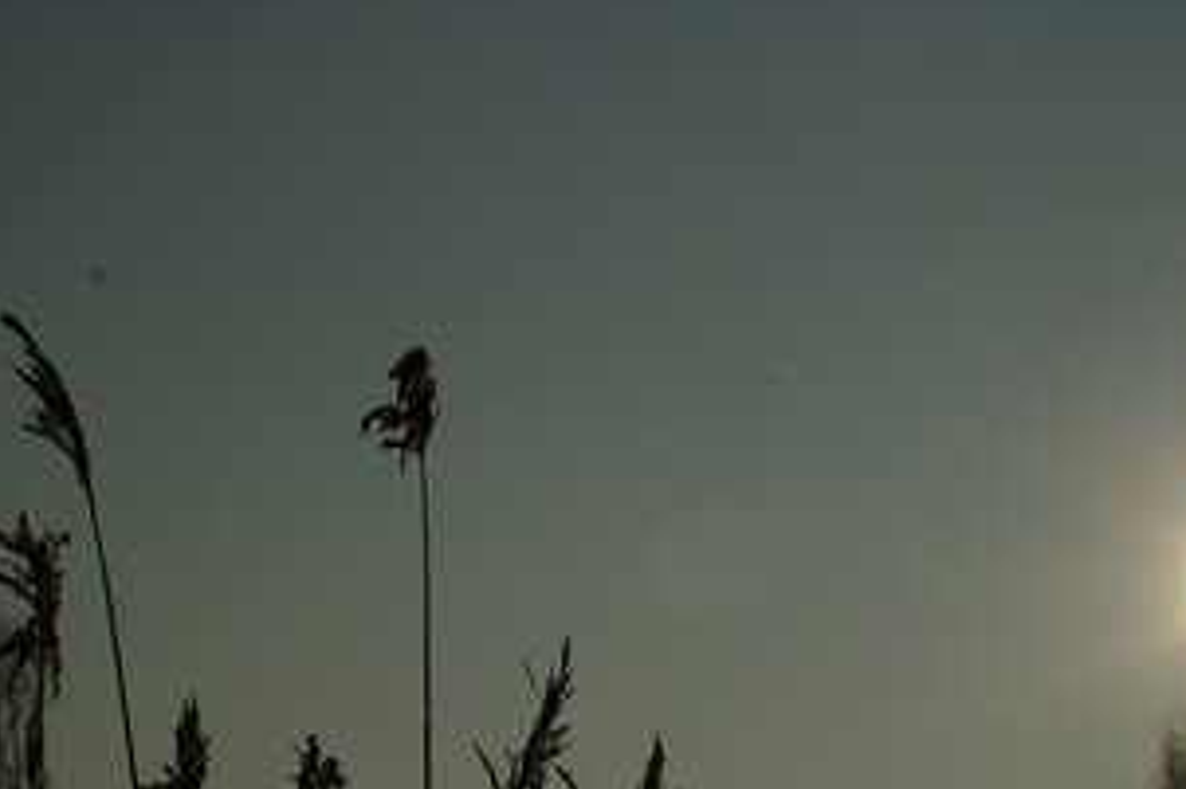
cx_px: 381
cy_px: 514
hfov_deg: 16.3
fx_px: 4141
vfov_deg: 10.9
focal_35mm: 126
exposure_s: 1/3000
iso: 200
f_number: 13
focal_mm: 55
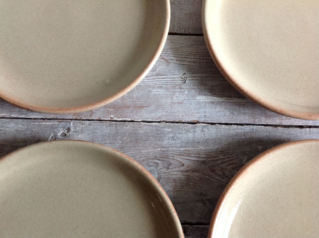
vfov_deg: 40.6
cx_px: 160
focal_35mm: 35
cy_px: 119
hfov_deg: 52.7
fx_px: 322
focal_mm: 4.28
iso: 125
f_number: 2.4
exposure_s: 1/15
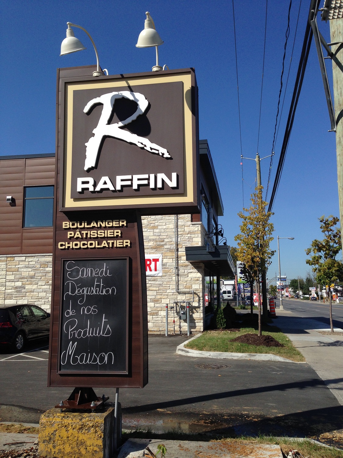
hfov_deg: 42.9
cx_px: 172
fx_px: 436
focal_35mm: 33
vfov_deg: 55.4
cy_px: 229
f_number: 2.4
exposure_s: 1/2088
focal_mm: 4.12
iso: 50
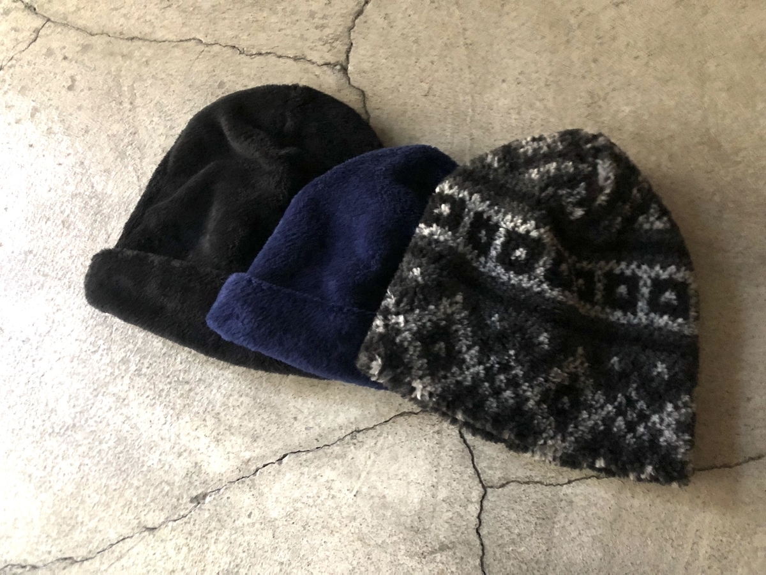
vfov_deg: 49.7
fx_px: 620
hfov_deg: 63.4
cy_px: 288
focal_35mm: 28
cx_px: 383
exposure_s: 1/4
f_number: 1.8
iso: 250
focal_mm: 4
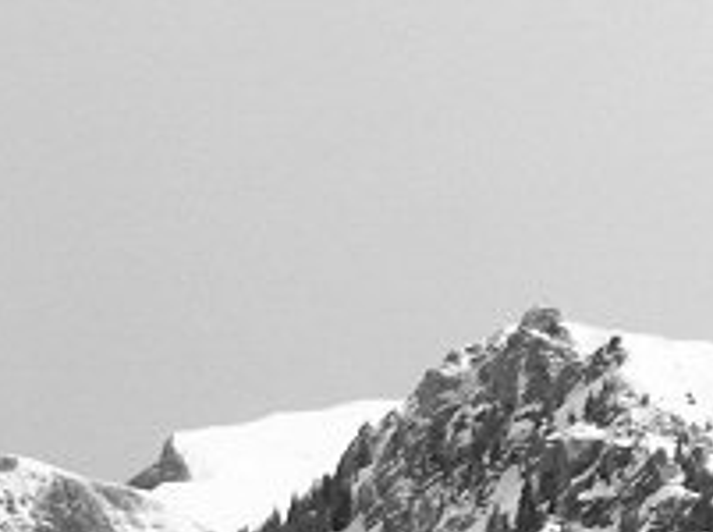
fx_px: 7587
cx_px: 1188
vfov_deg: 4.0
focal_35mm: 369
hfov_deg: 5.3
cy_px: 1185
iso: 100
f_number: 13
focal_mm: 13.47
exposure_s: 1/160
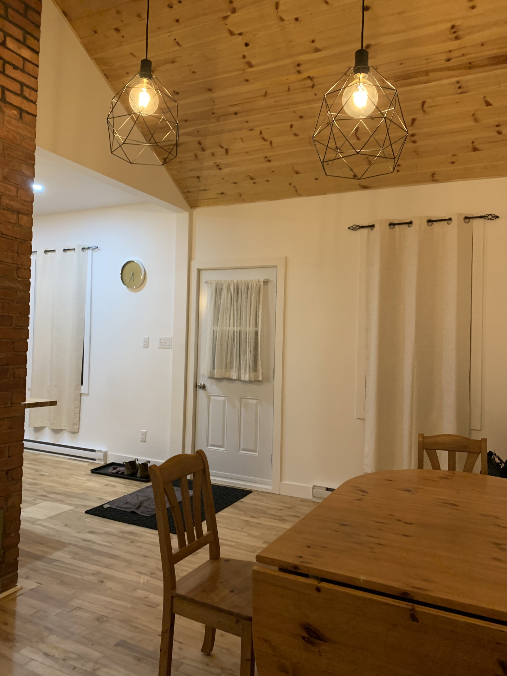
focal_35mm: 26
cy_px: 338
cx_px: 254
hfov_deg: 53.1
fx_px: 508
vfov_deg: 67.3
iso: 320
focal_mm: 4.25
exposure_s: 1/40
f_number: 1.8
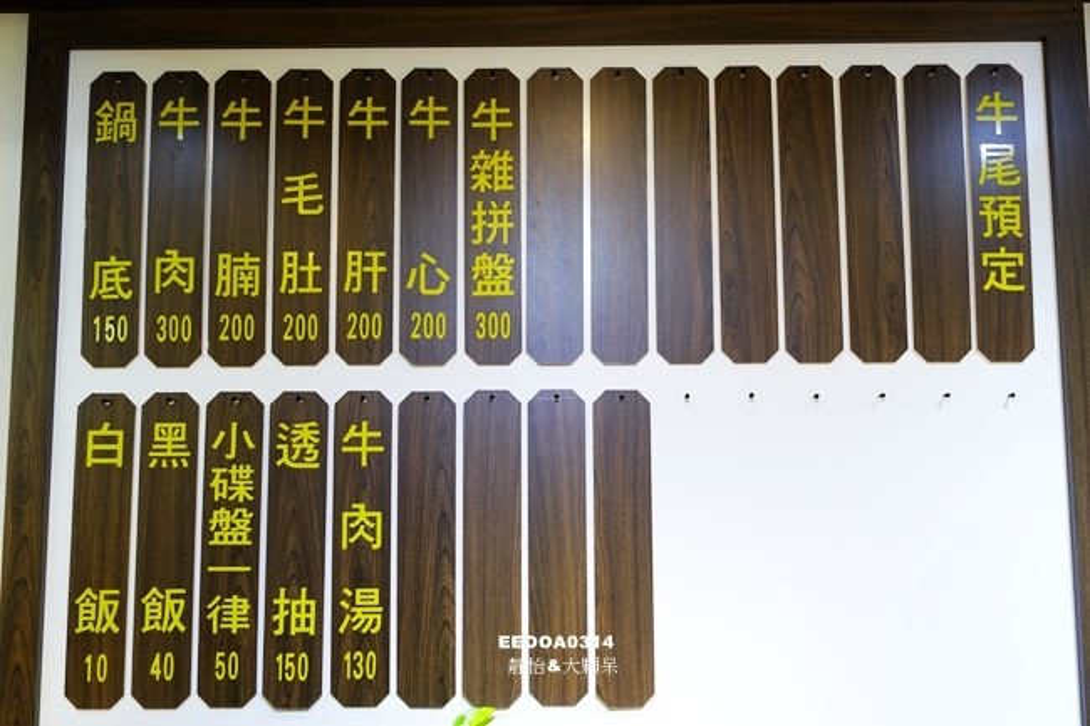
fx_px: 1059
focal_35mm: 35
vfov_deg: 37.8
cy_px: 363
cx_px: 545
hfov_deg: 54.4
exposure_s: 1/40
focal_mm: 12.81
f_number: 2.8
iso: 200
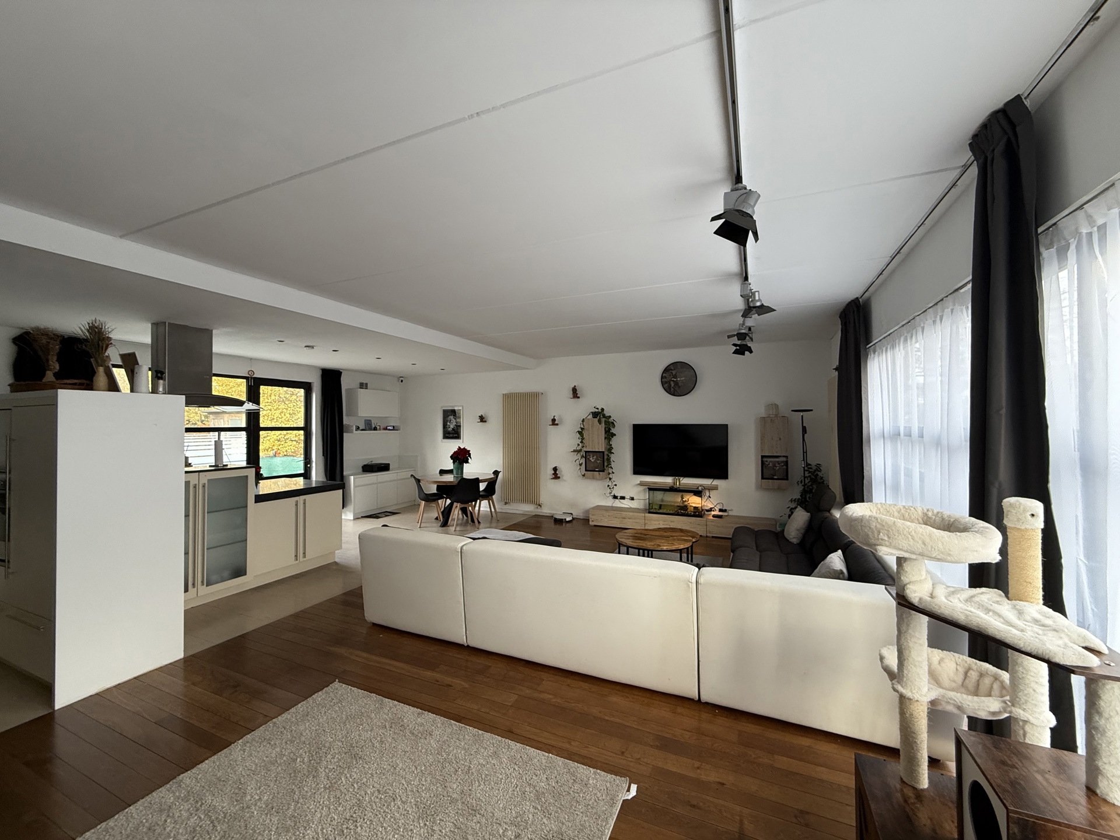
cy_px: 420
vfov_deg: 85.7
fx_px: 453
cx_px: 560
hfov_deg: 102.1
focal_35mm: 14
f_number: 2.2
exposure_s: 1/50
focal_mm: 2.22
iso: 200
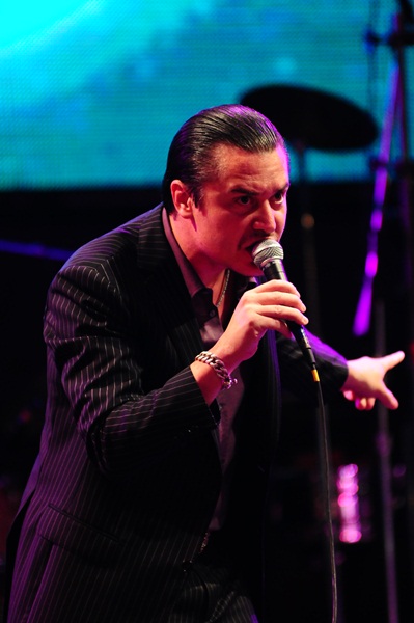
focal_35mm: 300
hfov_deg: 4.6
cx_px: 207
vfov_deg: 6.9
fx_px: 5184
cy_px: 312
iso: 2000
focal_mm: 200
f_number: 3.2
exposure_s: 1/125
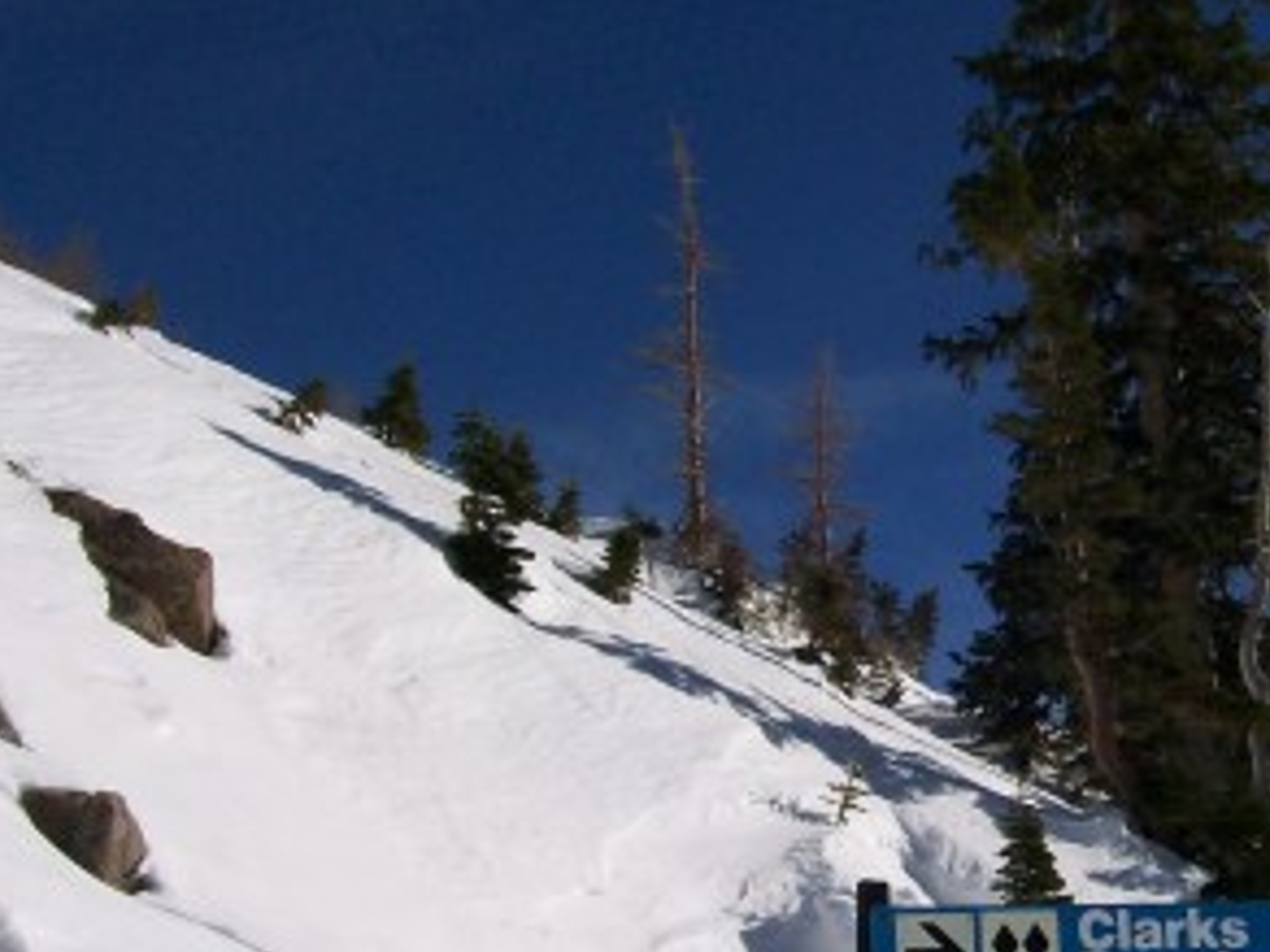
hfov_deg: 24.4
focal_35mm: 79
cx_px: 952
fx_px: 2898
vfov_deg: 18.7
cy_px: 548
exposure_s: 1/1401
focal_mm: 6
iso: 80
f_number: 4.8
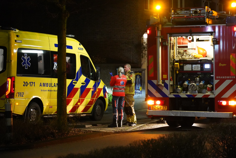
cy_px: 79
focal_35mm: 105
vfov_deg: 13.0
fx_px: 688
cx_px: 118
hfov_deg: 19.5
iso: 12800
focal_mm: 105
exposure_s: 1/80
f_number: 4
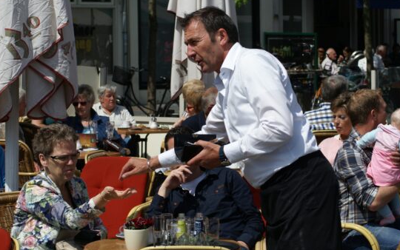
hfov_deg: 17.5
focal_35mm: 119
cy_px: 118
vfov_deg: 11.0
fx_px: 1298
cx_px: 191
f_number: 8
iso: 100
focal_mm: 70
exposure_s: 1/500
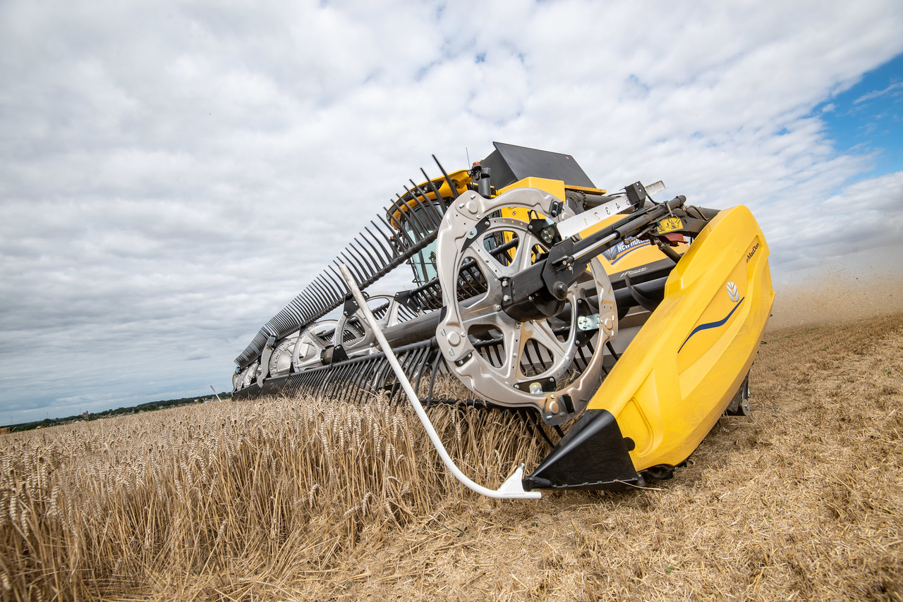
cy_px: 301
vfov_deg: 73.8
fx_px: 401
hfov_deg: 96.7
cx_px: 452
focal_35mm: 16
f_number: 9
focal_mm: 16
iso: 125
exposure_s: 1/250
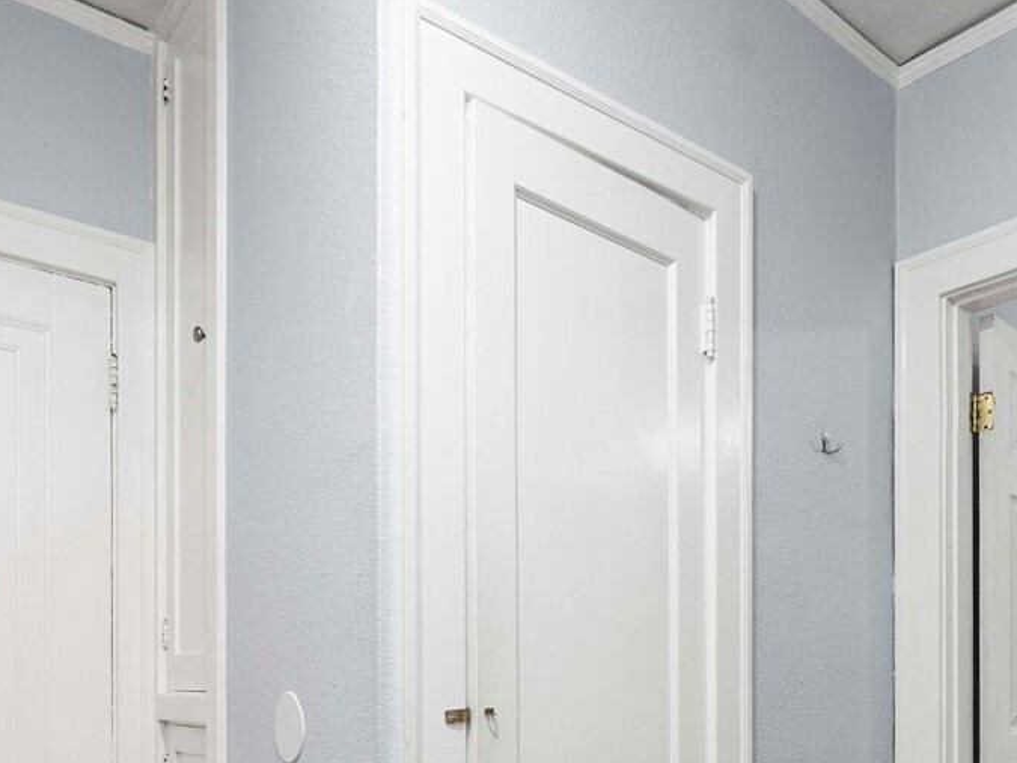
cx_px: 585
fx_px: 852
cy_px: 727
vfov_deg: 42.9
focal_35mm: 29
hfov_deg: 61.4
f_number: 7.1
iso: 250
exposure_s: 1/60
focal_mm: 12
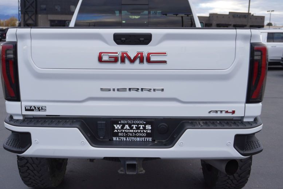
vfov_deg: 32.2
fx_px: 328
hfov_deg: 46.7
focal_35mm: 42
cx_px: 128
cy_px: 95
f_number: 4
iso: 100
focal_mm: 21
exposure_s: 1/60
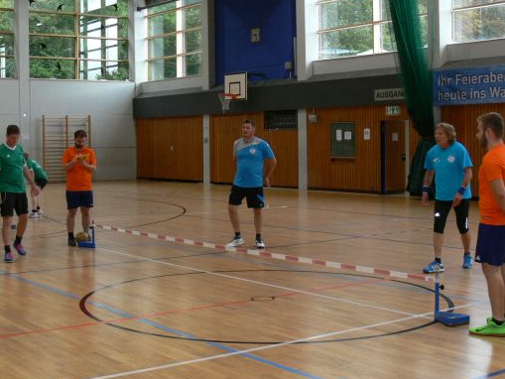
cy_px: 179
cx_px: 168
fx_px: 803
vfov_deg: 26.6
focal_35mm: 55
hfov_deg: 34.6
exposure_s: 1/30
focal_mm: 7.4
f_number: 2.8
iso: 100
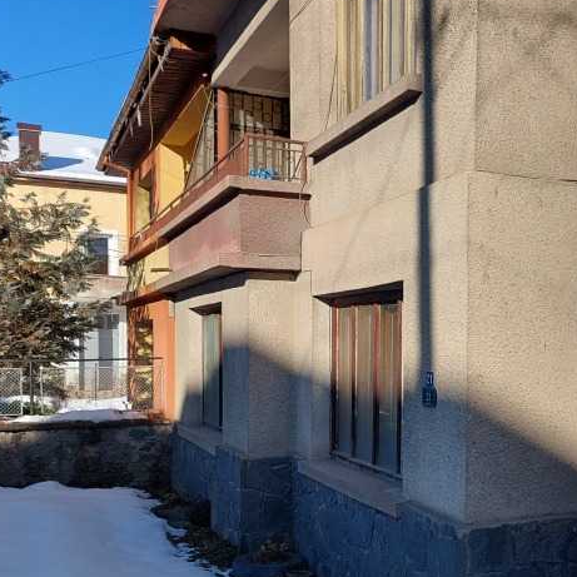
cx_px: 554
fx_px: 867
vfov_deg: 36.4
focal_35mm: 46
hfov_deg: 34.1
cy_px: 391
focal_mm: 5.23
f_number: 1.8
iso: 40
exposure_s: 1/1905
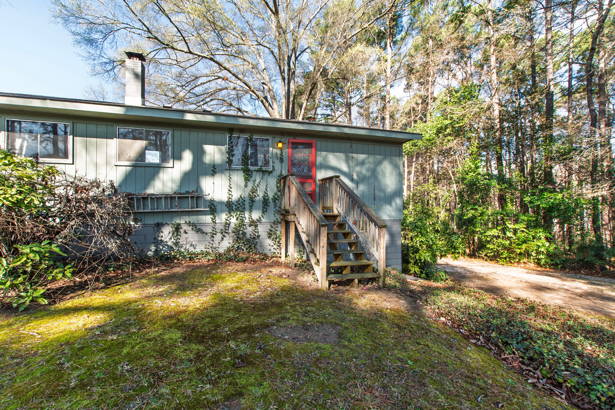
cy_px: 205
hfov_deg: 100.4
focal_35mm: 15
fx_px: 256
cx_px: 308
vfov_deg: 77.3
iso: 250
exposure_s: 1/100
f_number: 8
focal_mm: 10
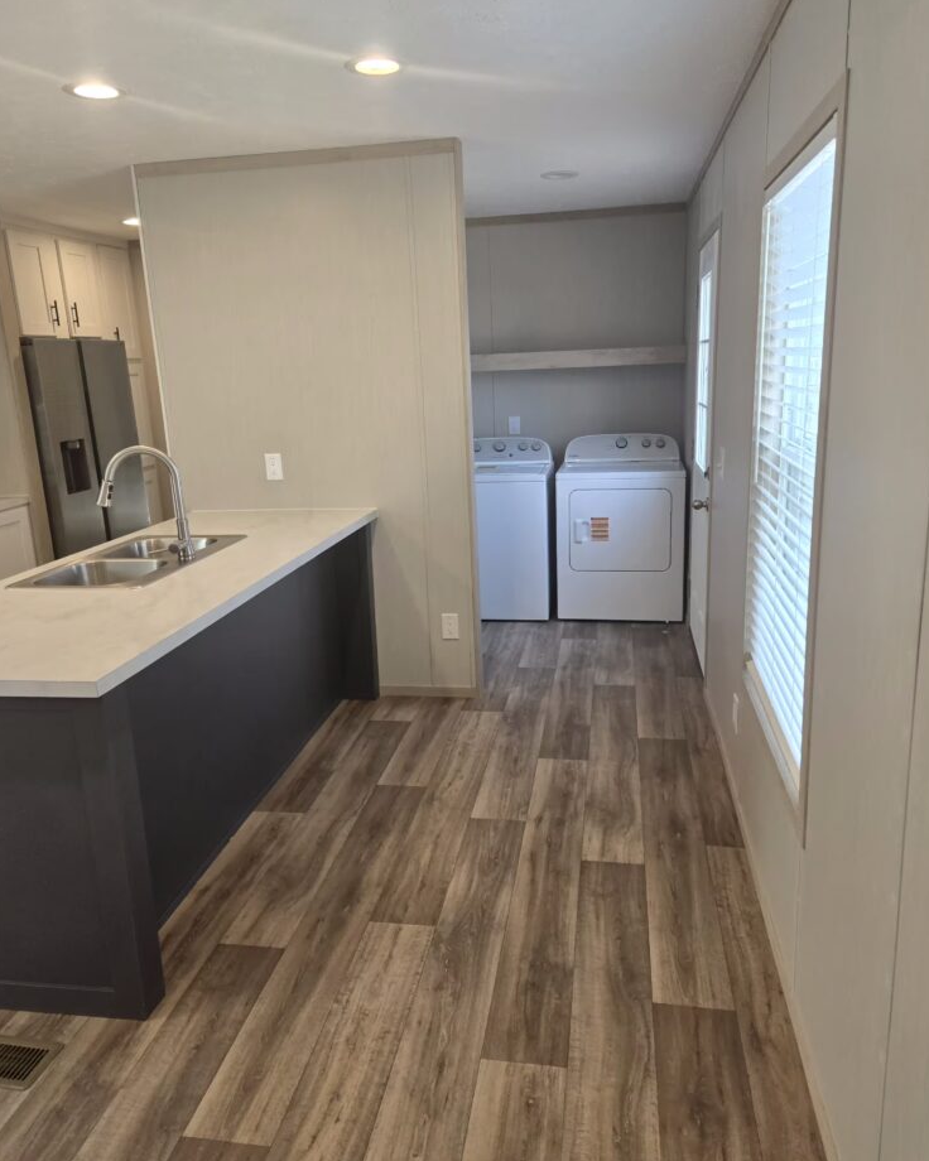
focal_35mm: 25
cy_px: 558
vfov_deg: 68.1
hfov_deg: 56.8
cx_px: 459
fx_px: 859
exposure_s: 1/120
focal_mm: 5.4
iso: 64
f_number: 1.8
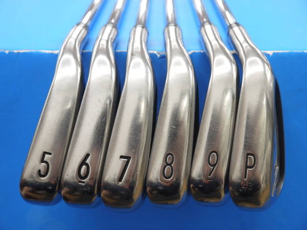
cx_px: 154
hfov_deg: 39.7
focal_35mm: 48
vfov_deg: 30.3
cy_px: 115
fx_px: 426
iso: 320
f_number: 4.5
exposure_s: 1/60
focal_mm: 24
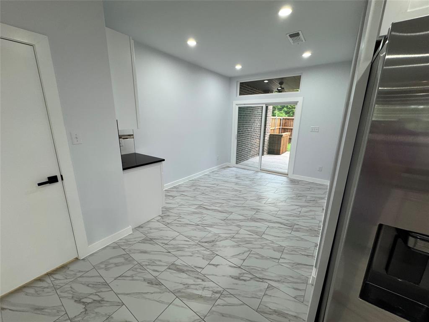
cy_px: 161
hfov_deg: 102.1
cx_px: 214
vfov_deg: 85.7
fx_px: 174
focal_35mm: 14
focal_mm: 2.22
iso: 200
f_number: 2.2
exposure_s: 1/120
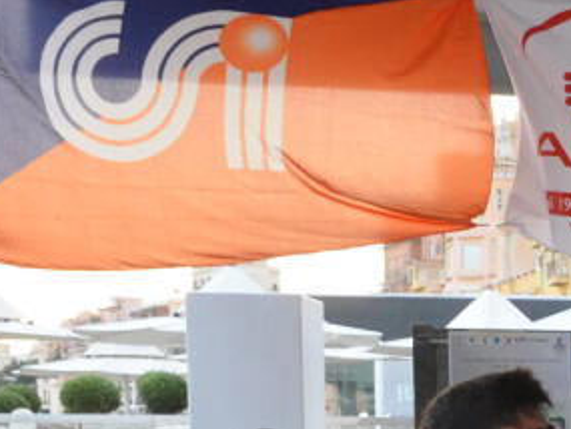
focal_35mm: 97
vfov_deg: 14.4
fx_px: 1601
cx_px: 966
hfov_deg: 17.3
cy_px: 600
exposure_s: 1/250
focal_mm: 16
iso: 3200
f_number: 7.1
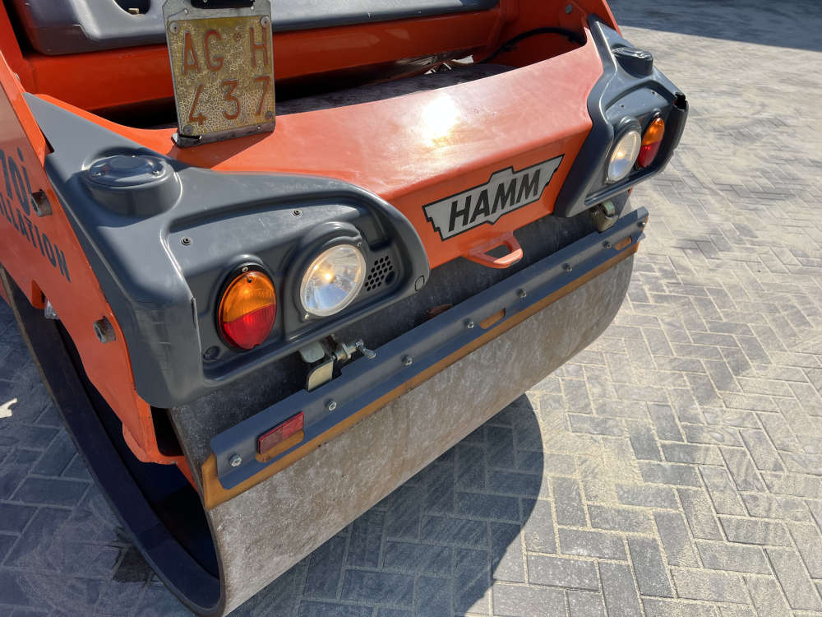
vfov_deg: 53.1
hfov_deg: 67.3
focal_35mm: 26
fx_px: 617
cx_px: 411
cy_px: 308
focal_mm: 5.7
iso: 50
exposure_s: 1/4444
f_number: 1.5
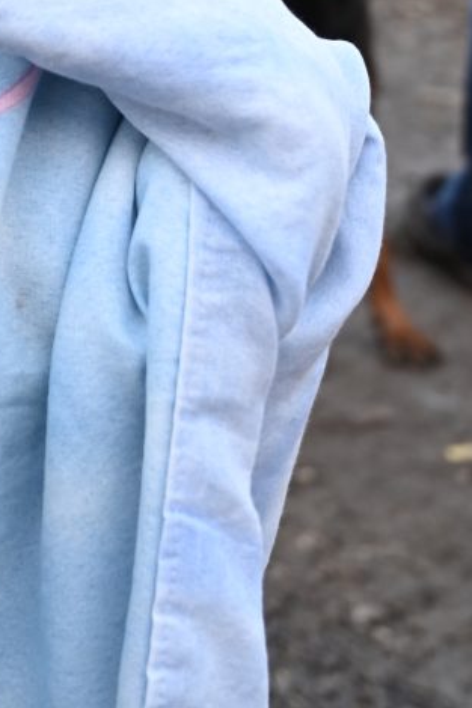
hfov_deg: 8.8
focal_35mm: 147
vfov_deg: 13.3
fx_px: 2893
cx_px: -483
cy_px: -279
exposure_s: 1/50
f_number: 4
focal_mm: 36
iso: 320
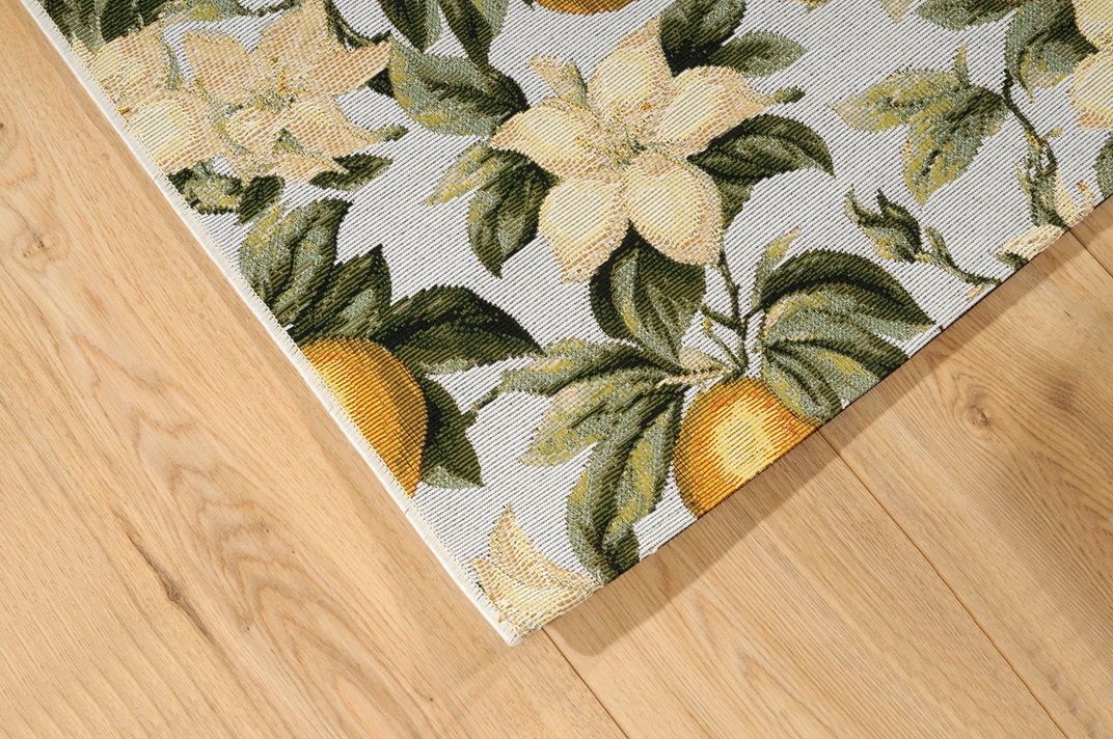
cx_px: 556
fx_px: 1621
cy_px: 370
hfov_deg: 37.9
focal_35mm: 52
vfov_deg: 25.7
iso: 500
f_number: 25
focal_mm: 35
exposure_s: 1/160
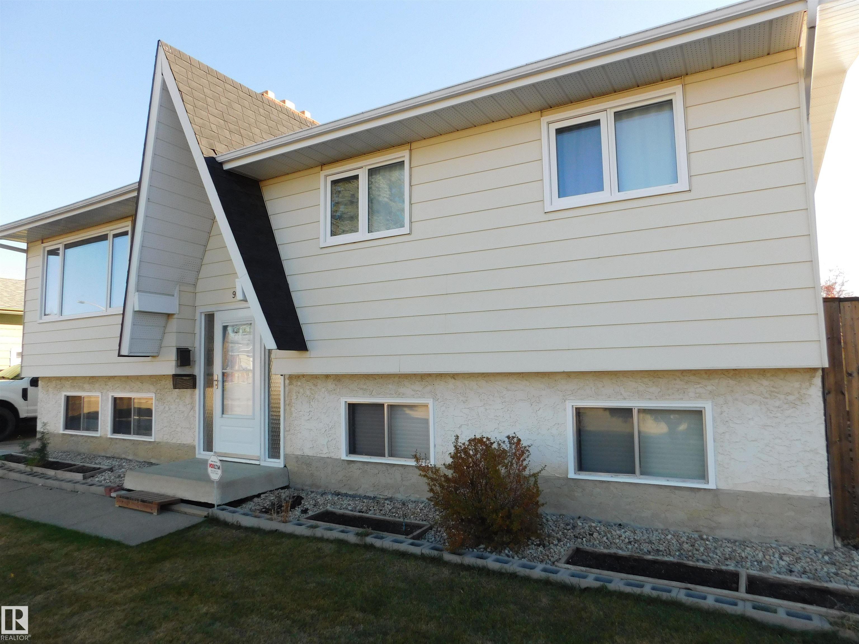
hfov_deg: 73.9
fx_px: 571
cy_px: 322
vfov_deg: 58.9
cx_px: 430
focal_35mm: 23
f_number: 3
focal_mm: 4
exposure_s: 1/400
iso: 125
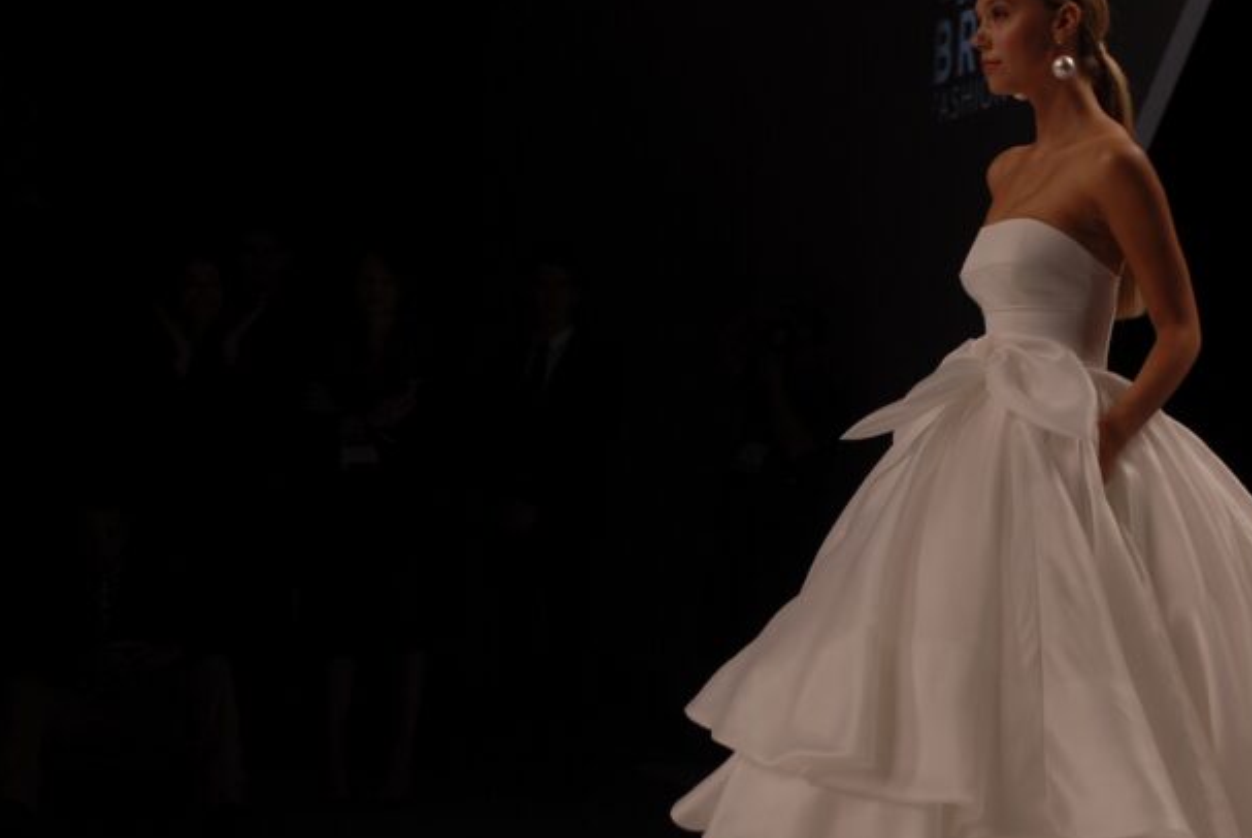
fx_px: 2820
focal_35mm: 81
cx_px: 1044
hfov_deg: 24.5
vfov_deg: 16.9
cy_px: 552
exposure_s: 1/125
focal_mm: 32
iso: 100
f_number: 5.6
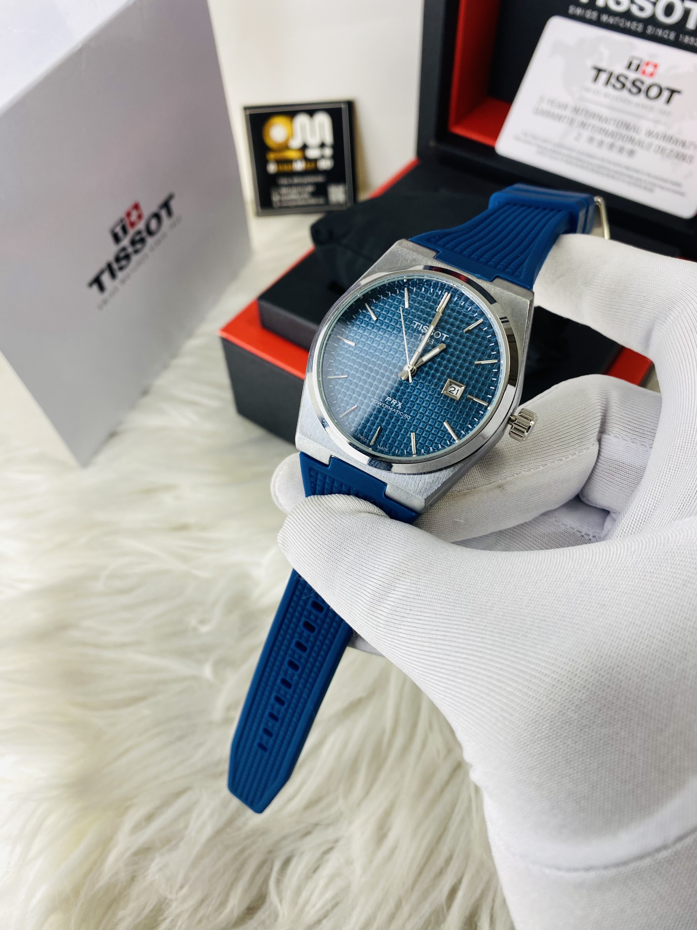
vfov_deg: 67.3
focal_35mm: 26
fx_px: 698
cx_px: 348
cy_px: 465
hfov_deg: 53.1
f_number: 1.8
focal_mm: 4.25
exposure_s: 1/100
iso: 32
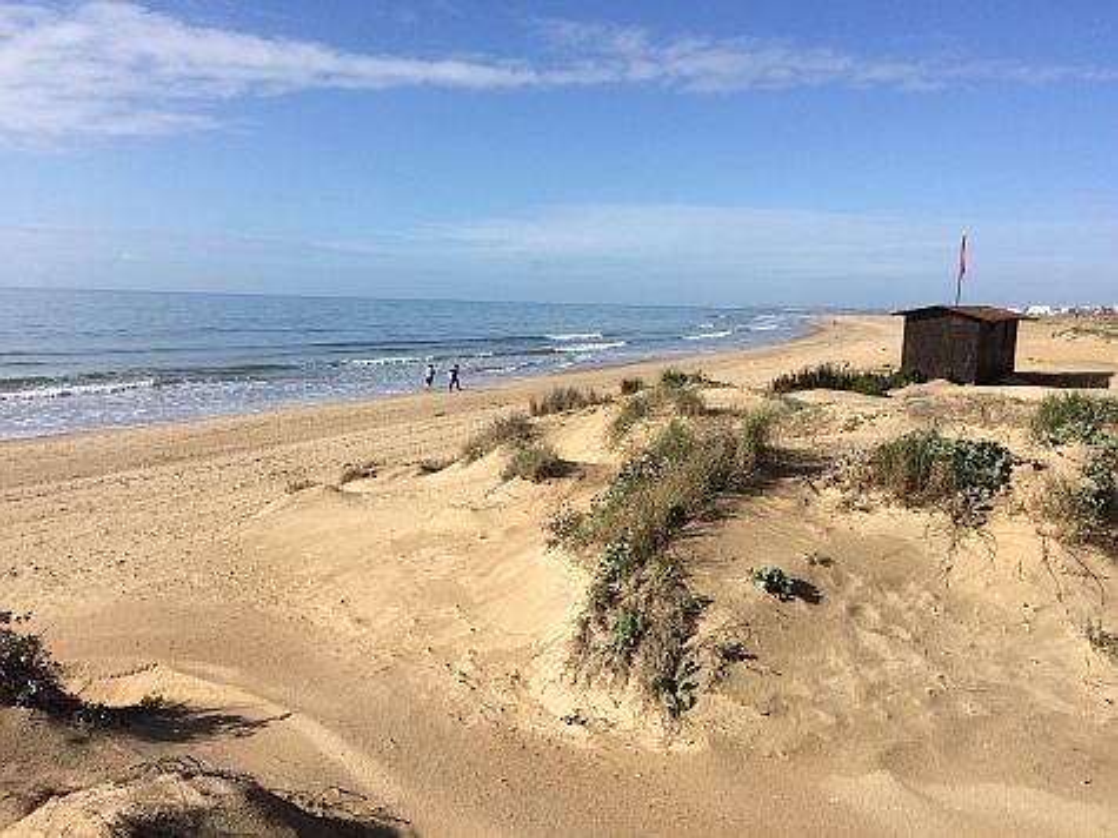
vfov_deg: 48.2
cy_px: 419
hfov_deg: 61.7
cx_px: 559
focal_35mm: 29
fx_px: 936
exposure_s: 1/2933
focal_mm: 4.15
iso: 32
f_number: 2.2
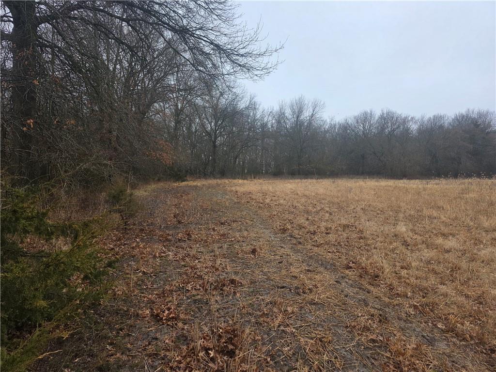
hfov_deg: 73.9
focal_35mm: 23
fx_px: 330
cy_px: 186
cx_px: 248
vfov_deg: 58.9
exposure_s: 1/359
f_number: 1.7
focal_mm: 6.3
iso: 50
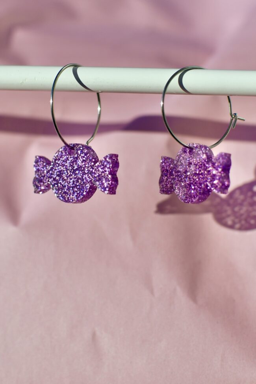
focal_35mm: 52
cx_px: 128
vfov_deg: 38.2
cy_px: 192
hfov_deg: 26.0
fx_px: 555
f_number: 4.5
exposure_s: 1/3200
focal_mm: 35
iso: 200
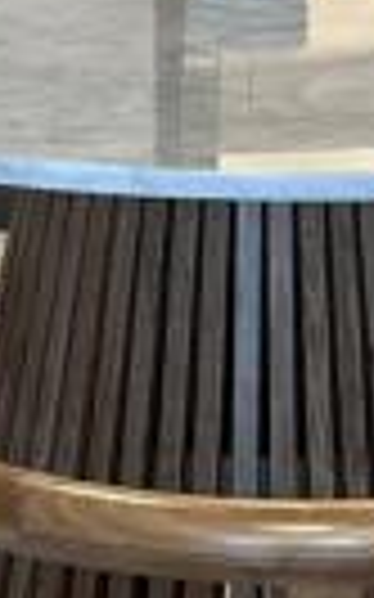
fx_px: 3249
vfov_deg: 10.3
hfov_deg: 6.6
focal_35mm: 199
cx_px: 81
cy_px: -247
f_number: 1.5
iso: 125
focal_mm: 5.7
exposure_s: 1/120
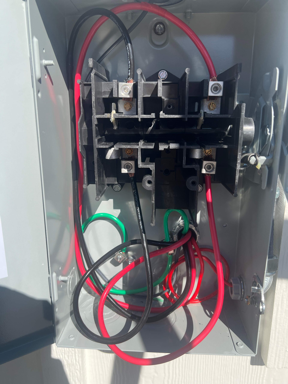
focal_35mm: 26
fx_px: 288
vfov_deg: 67.3
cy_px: 192
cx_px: 144
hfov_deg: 53.1
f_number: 1.5
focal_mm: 5.7
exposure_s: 1/2513
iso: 50
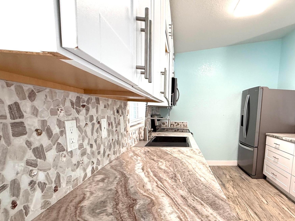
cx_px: 205
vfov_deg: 57.8
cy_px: 144
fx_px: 196
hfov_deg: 70.9
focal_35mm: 23
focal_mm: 2.22
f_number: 2.2
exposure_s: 1/120
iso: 160
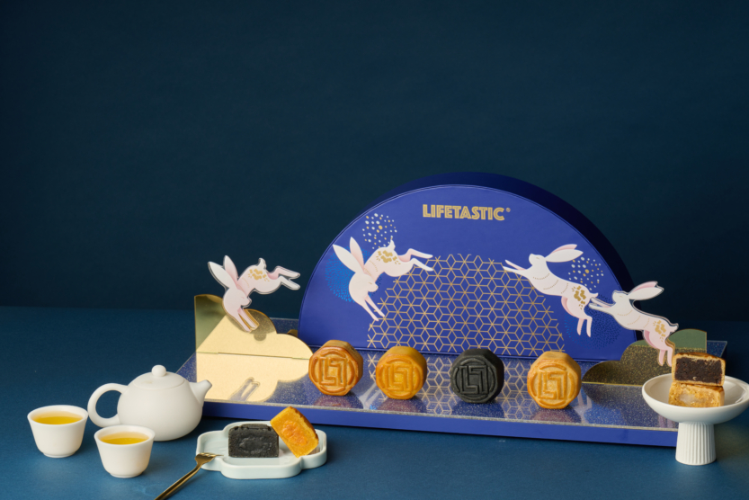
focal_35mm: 168
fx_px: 3496
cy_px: 293
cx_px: 449
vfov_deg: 8.2
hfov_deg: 12.2
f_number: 11
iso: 125
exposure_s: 1/200
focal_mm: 140
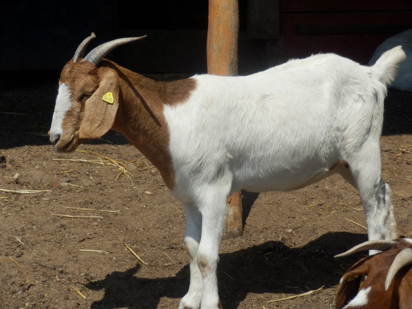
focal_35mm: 111
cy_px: 154
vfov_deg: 13.3
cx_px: 206
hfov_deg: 17.7
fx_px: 1321
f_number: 5.5
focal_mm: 19.6
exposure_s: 1/640
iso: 80
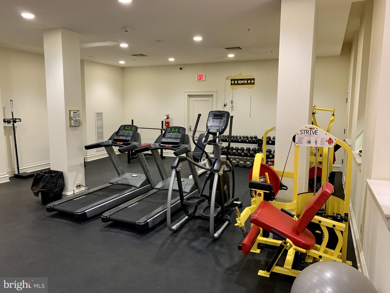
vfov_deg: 53.1
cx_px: 195
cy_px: 146
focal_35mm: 26
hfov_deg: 67.3
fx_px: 293
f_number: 1.8
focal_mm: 4.25
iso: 250
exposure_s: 1/40
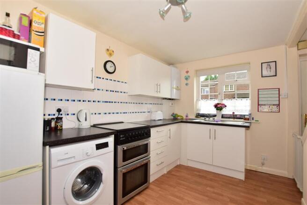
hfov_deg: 100.4
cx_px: 154
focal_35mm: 15
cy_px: 102
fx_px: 128
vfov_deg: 77.3
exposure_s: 1/125
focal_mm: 10
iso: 200
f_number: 5.6
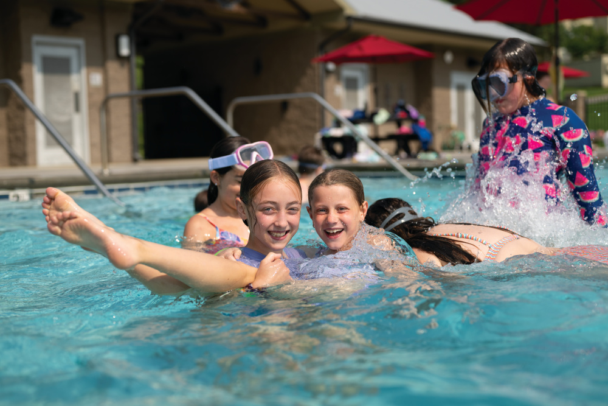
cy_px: 203
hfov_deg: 39.6
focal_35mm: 50
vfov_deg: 27.0
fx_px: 845
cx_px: 304
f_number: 2.8
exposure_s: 1/5000
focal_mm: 50
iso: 180
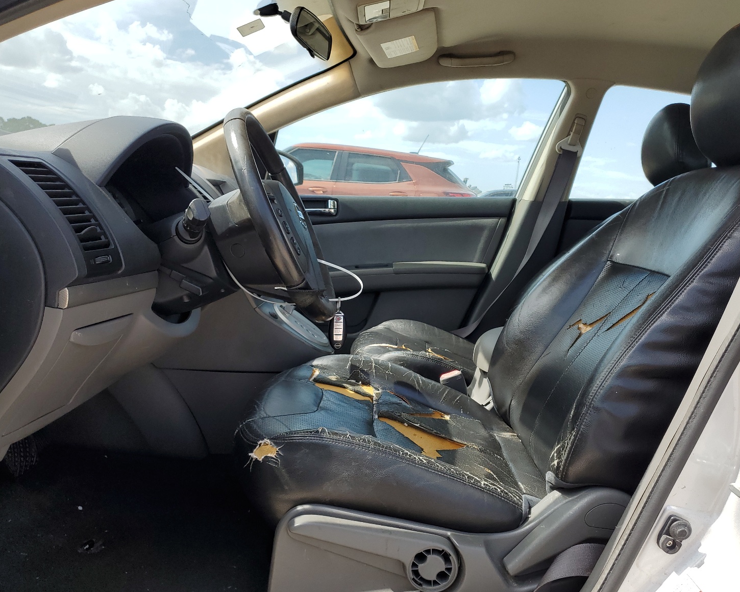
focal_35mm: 28
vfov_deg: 51.5
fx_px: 613
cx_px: 380
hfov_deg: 62.2
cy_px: 302
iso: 50
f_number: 1.5
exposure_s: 1/1250
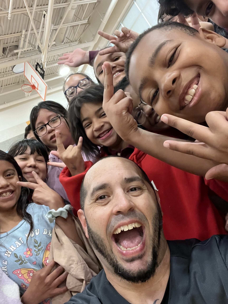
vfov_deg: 60.0
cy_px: 152
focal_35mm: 30
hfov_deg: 46.8
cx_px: 114
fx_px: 263
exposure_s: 1/40
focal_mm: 2.71
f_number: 2.2
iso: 320
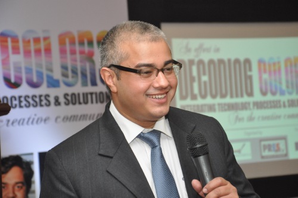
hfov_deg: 16.1
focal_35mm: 128
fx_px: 1054
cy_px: 99
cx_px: 149
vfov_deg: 10.7
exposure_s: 1/125
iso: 1250
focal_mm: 85
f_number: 8
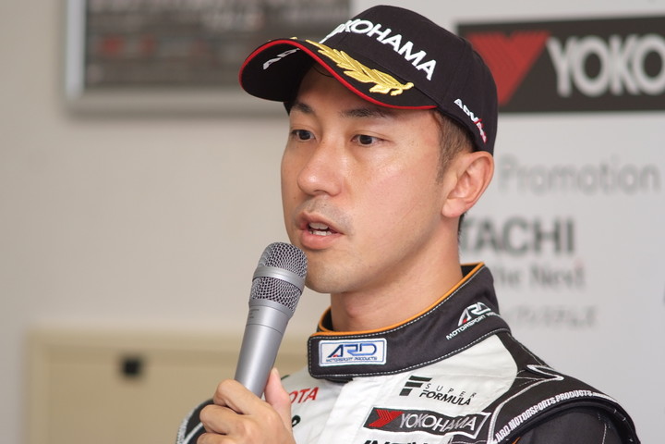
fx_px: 4987
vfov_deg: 5.1
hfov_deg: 7.6
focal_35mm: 270
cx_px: 332
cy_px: 222
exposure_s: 1/125
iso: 400
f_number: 2.8
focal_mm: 180
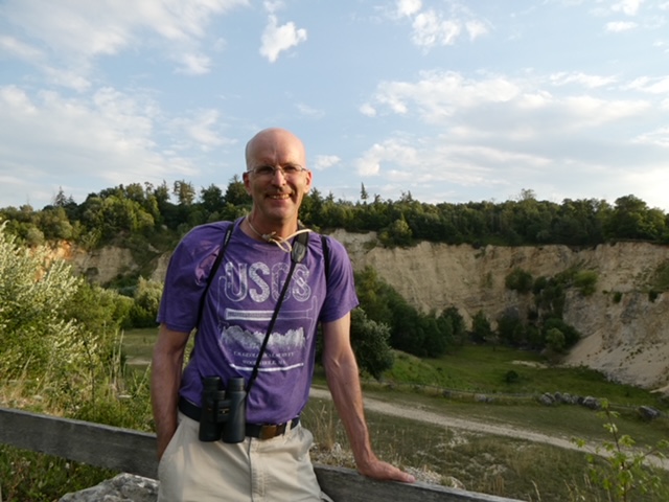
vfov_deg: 56.8
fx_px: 464
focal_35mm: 24
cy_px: 251
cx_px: 334
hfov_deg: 71.6
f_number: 3.3
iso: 80
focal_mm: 4.3
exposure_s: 1/400
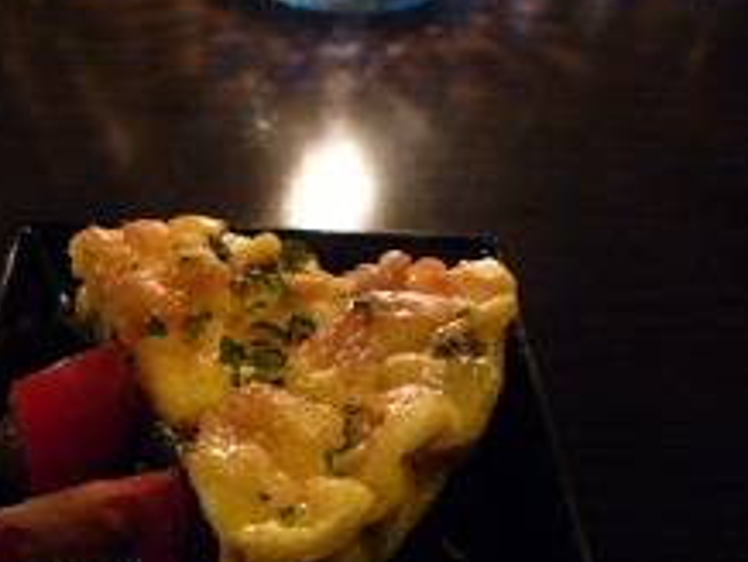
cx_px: 250
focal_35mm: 44
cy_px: 394
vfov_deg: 32.5
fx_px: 952
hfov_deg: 42.3
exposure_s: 1/8
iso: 400
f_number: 2.8
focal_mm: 4.4
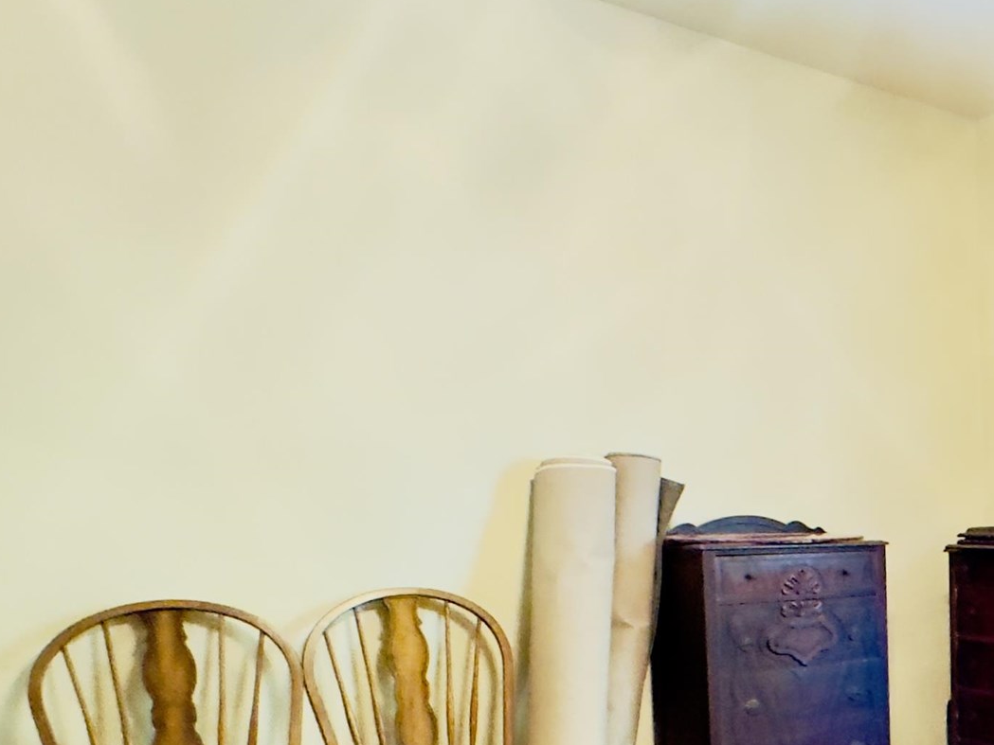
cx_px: 1238
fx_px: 1177
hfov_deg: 34.7
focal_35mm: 41
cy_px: 614
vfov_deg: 33.9
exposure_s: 1/30
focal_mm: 2.22
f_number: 2.2
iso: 1250
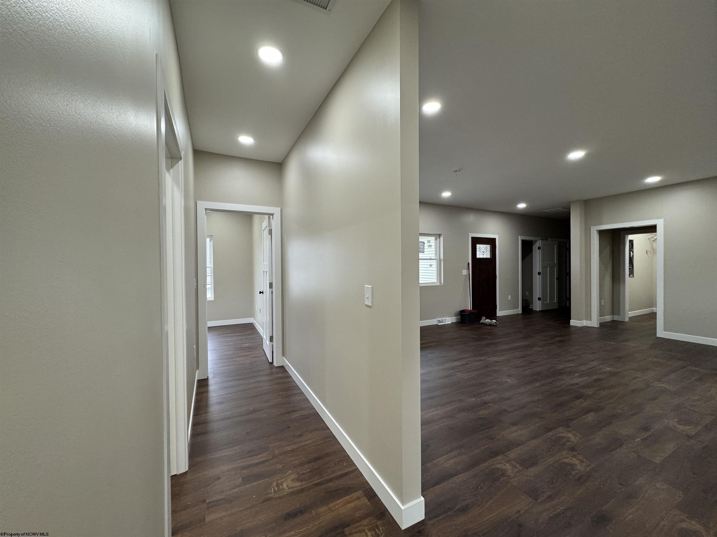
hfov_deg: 102.1
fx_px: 290
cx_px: 358
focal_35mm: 14
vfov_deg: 85.7
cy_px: 268
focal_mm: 2.22
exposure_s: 1/120
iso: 200
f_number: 2.2
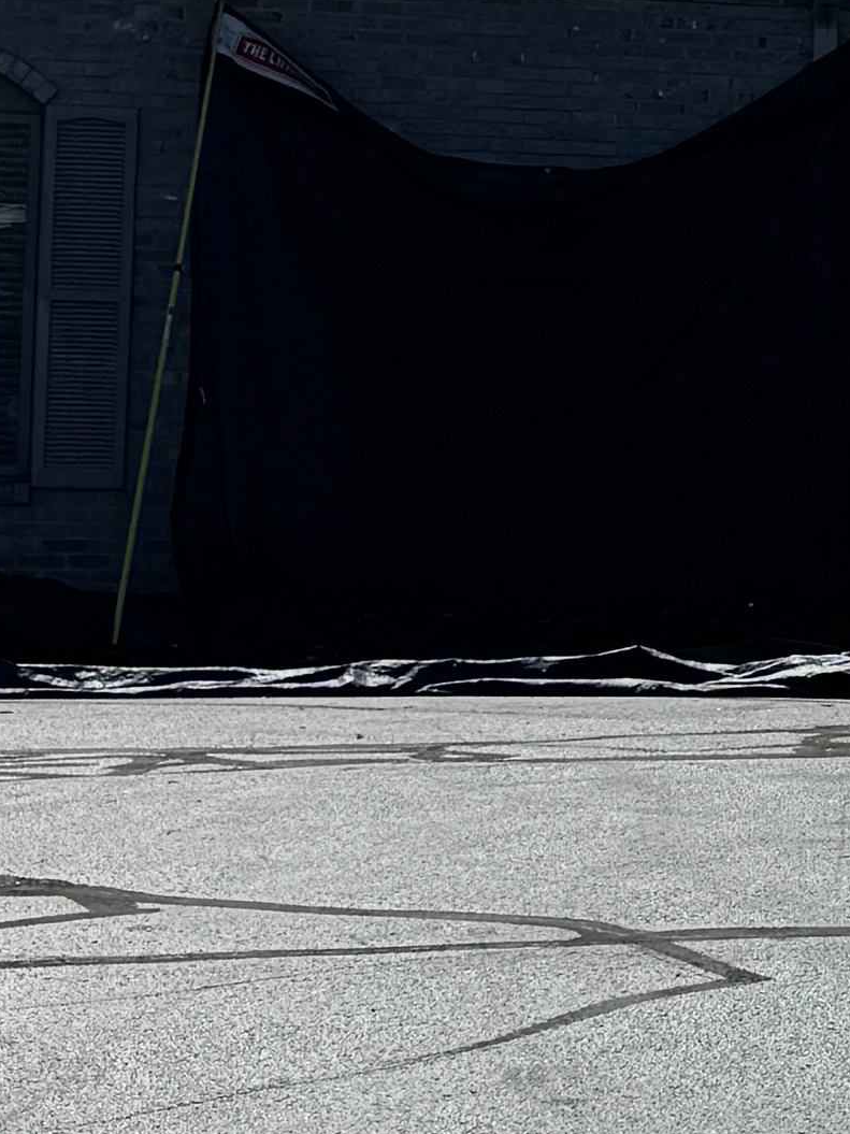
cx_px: 1877
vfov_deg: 15.1
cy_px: 278
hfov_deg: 10.2
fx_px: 4257
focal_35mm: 130
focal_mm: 6.76
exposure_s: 1/7092
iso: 80
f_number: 1.78
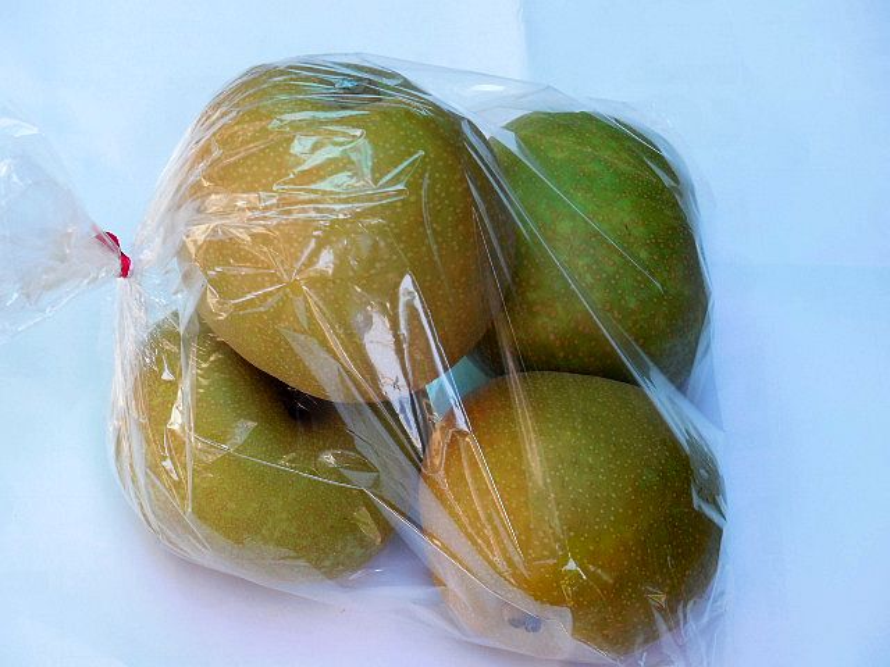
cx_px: 445
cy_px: 334
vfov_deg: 9.8
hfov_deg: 13.1
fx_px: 3882
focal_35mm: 151
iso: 125
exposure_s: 1/30
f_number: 4.9
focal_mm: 27.2
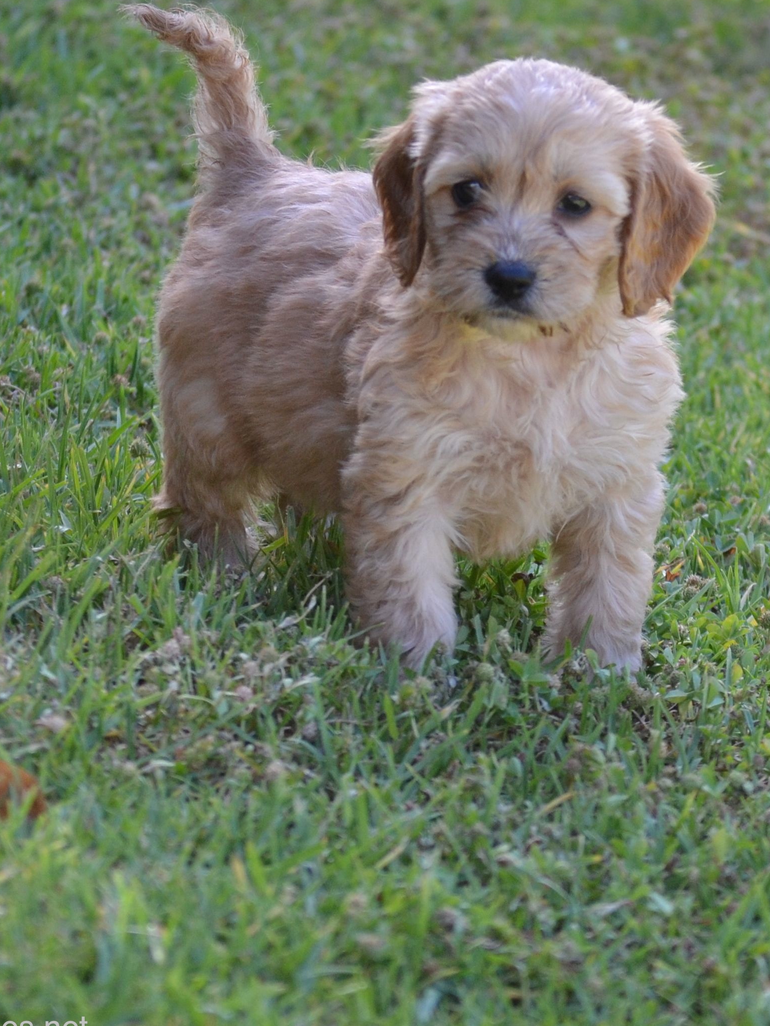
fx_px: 6732
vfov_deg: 8.7
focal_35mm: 227
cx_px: 571
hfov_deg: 6.5
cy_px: 346
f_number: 4.2
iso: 560
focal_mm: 70
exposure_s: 1/500
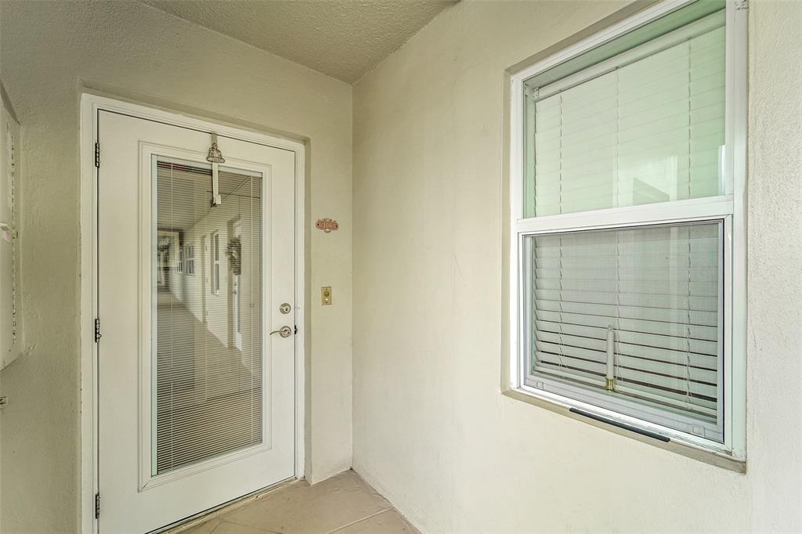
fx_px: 312
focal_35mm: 14
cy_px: 267
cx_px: 401
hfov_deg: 104.3
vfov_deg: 81.2
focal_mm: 14
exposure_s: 1/50
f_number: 9
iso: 320
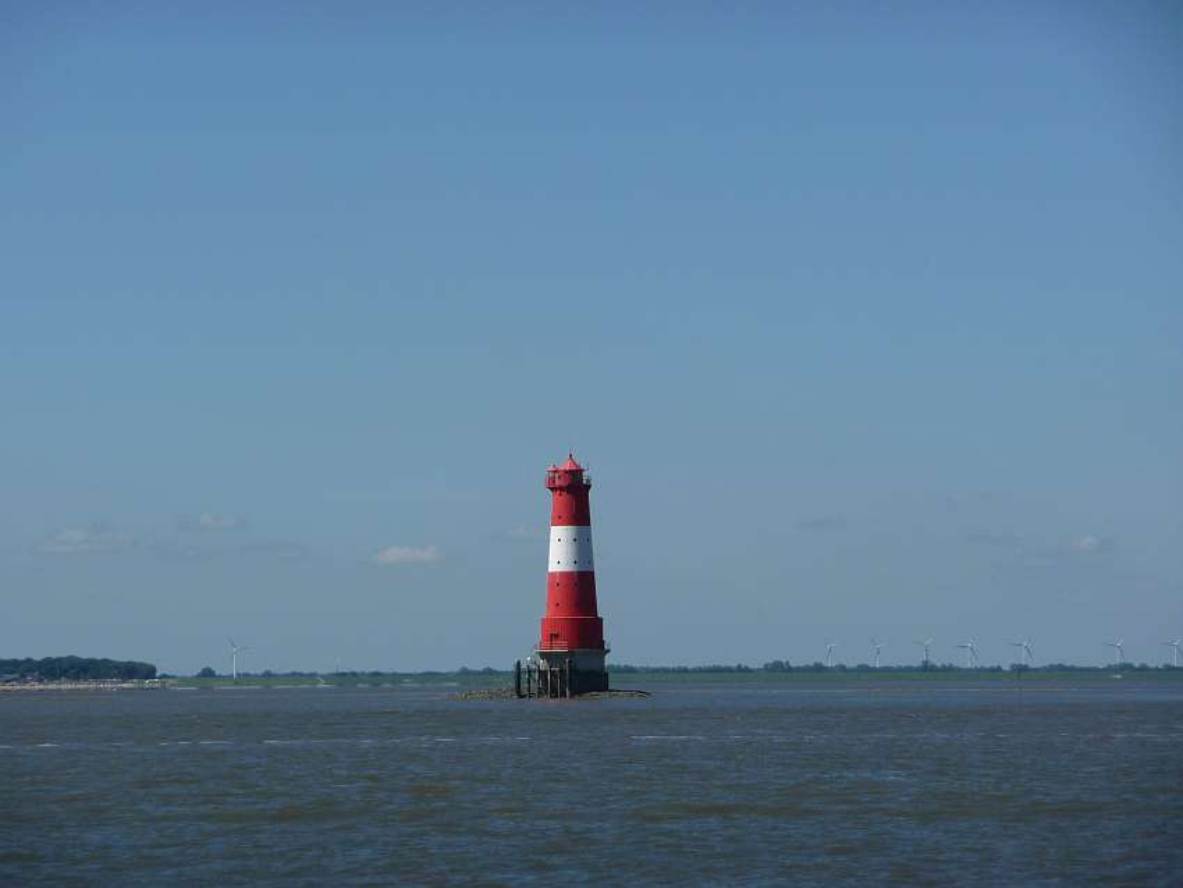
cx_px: 592
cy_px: 444
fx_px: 6085
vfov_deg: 8.3
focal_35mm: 178
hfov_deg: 11.1
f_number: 4.8
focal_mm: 30.5
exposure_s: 1/1300
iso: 100
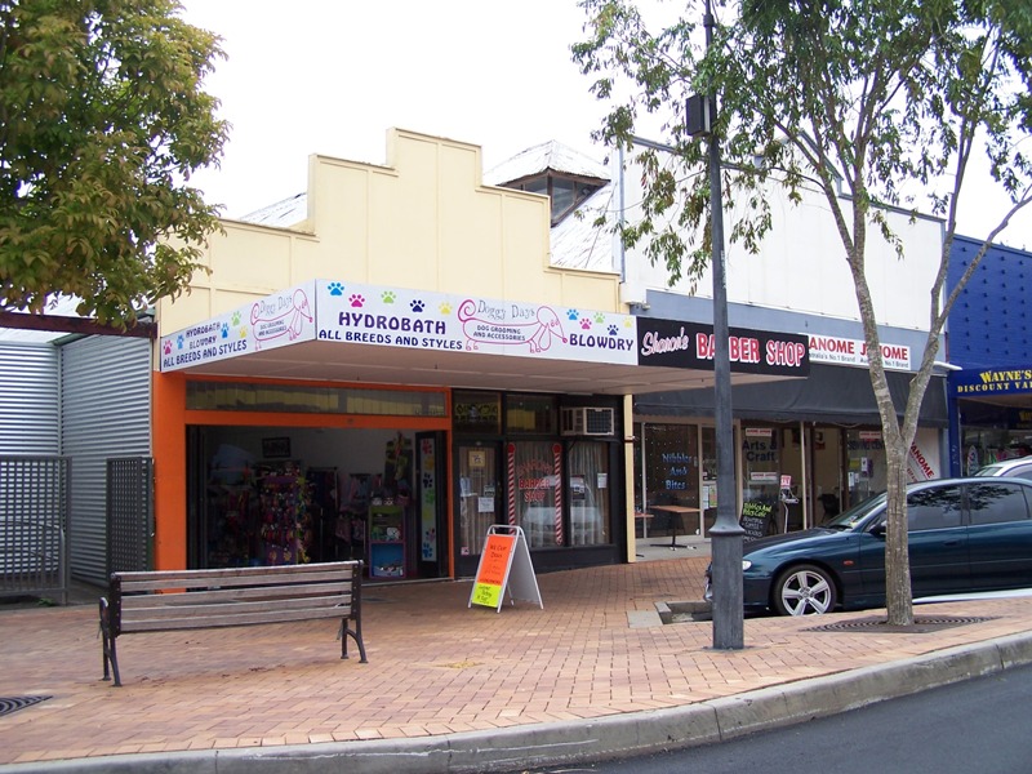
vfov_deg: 37.7
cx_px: 516
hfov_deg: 49.0
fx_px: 1133
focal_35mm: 38
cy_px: 387
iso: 80
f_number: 2.8
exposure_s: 1/125
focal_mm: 6.3
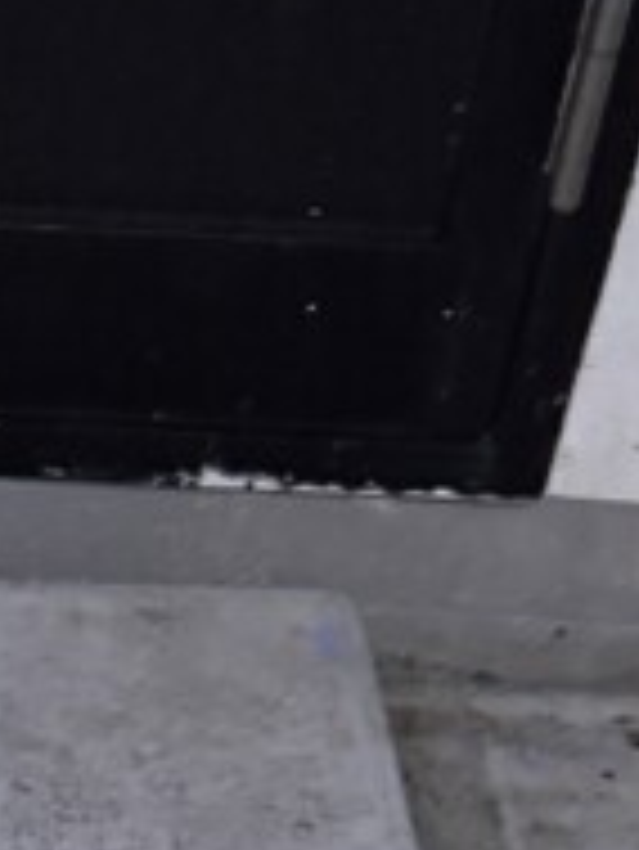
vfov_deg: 12.5
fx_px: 3122
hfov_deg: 11.4
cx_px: -212
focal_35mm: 127
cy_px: 1970
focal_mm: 6.76
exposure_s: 1/60
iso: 800
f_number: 1.78
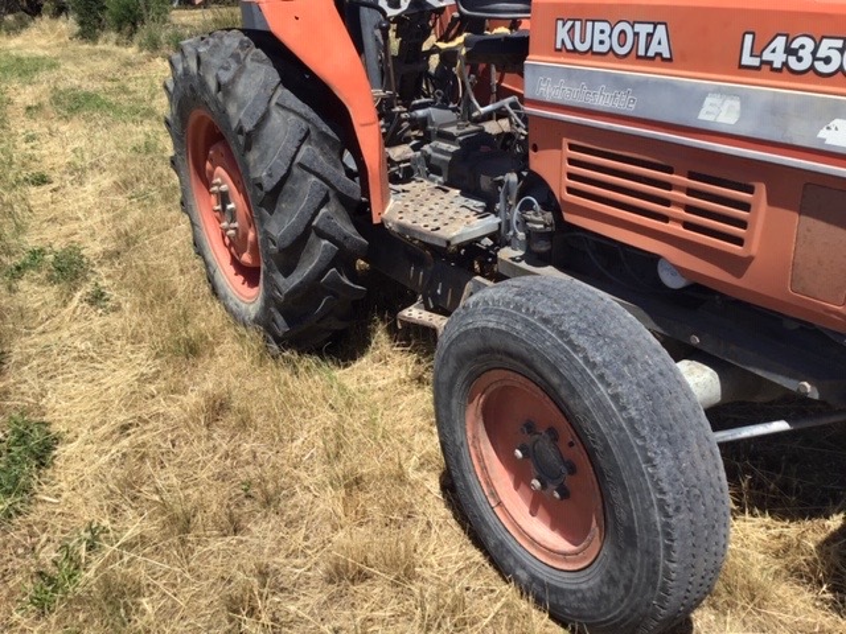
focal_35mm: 31
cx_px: 423
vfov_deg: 45.4
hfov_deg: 58.4
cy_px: 317
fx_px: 758
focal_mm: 3.3
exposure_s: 1/1116
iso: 25
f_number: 2.4
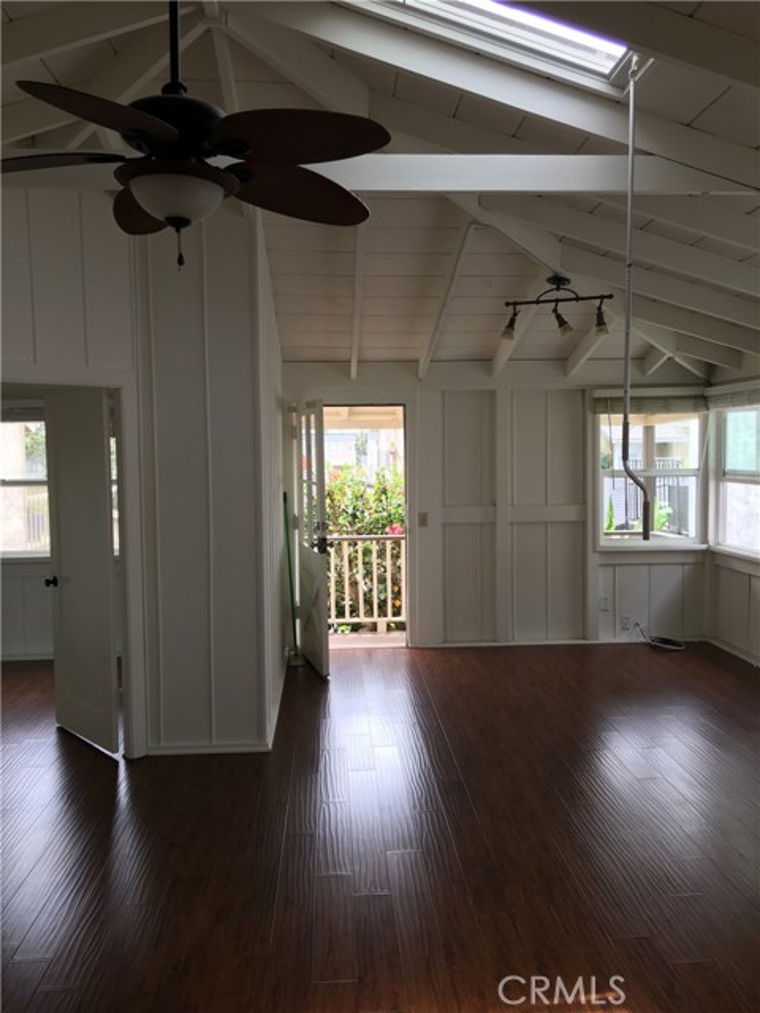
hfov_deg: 48.2
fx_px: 849
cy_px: 506
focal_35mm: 29
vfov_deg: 61.7
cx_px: 380
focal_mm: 4.15
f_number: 2.2
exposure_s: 1/120
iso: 32
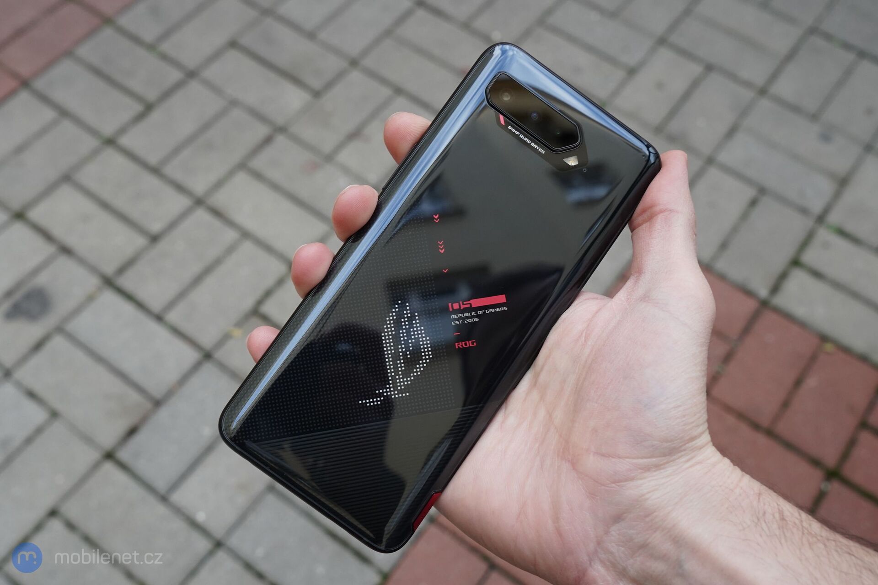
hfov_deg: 58.7
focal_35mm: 32
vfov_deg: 41.1
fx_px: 780
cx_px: 439
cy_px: 292
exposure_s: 1/160
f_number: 7.1
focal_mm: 32
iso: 1600
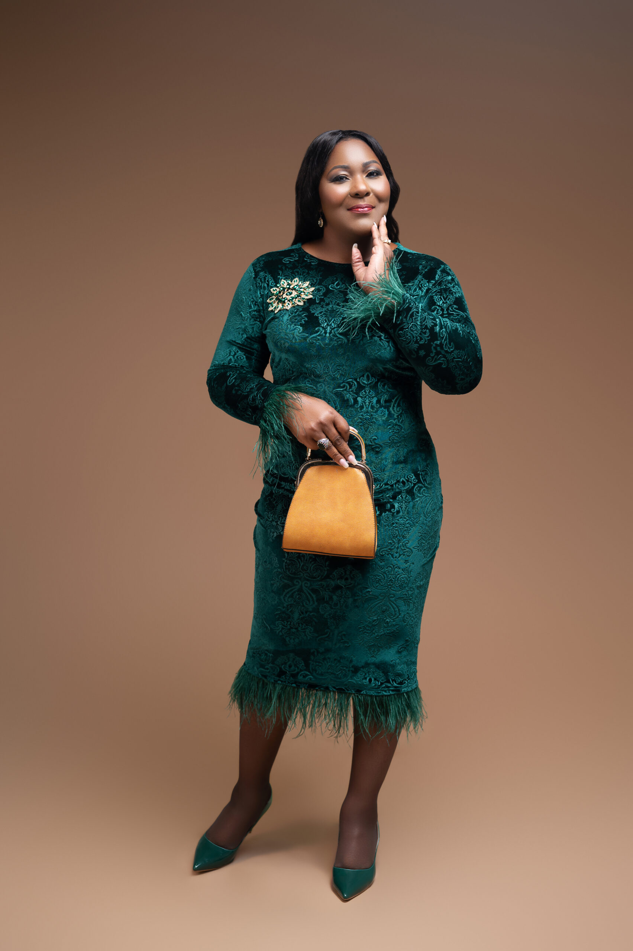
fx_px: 1321
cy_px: 476
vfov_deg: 39.6
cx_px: 316
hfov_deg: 27.0
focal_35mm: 50
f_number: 2.8
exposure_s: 1/160
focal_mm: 50
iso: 100
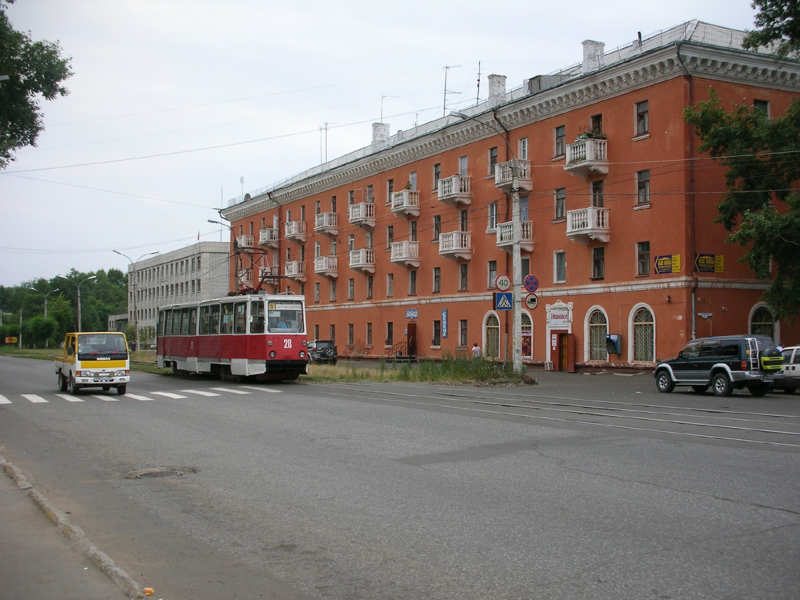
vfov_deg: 31.5
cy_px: 300
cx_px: 400
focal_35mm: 46
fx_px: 1063
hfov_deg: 41.2
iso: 50
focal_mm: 7.7
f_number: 3.5
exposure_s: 1/350
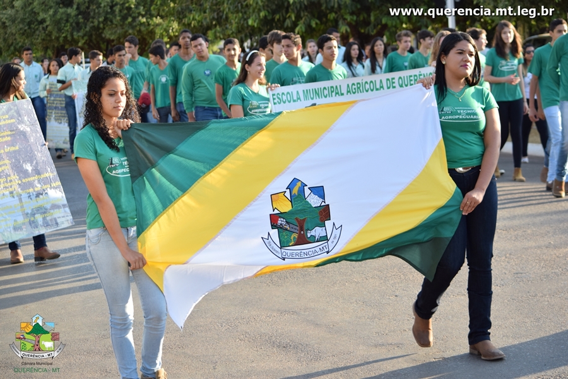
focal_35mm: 93
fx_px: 1467
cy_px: 190
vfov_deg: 14.7
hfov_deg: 21.9
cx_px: 284
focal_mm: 62
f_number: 4.5
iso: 100
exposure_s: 1/200
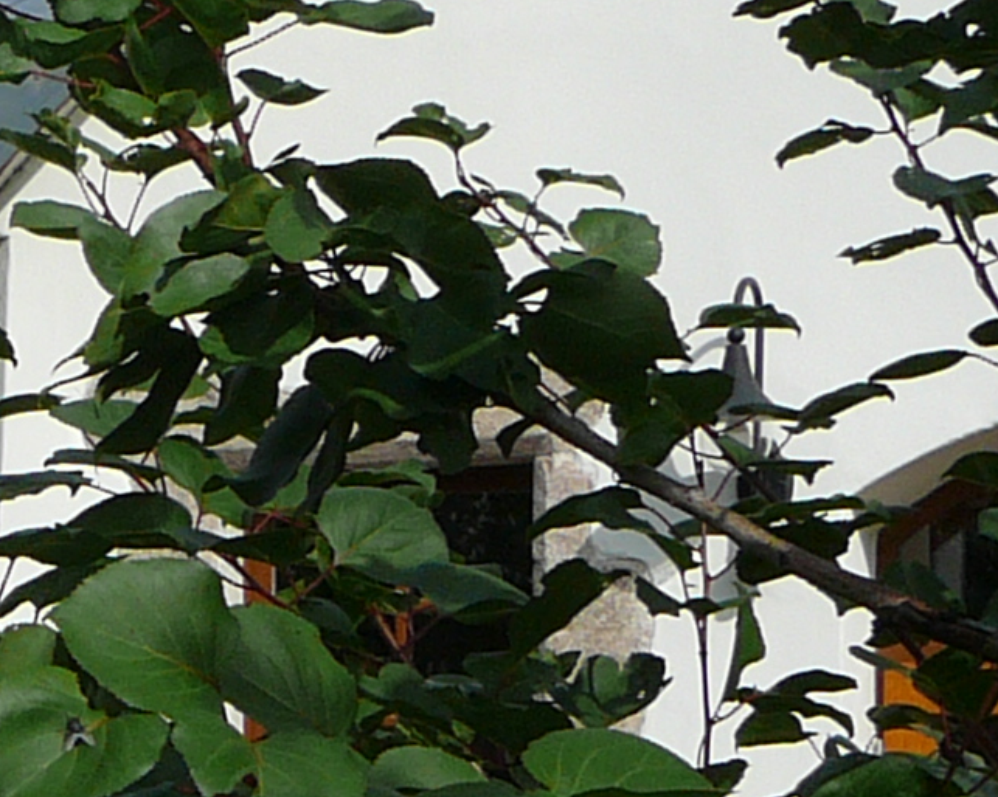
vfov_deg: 11.1
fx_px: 4016
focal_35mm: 136
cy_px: 957
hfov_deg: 12.9
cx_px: -753
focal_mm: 5.2
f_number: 5
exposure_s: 1/800
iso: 80
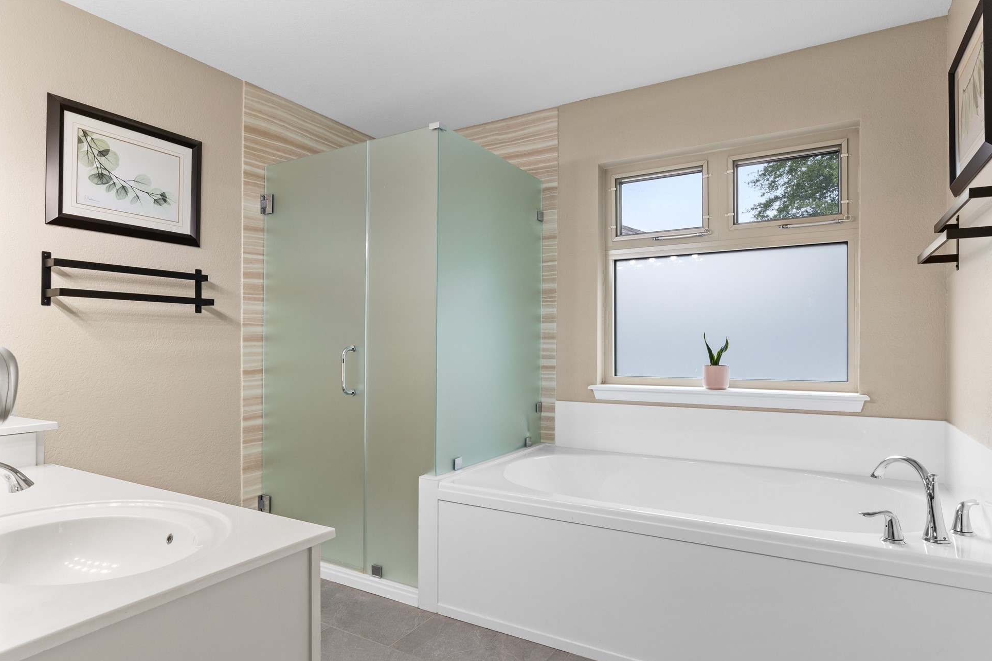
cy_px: 347
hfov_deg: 86.9
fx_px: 524
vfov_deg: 64.5
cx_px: 504
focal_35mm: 19
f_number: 11
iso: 640
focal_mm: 18
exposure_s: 1/5
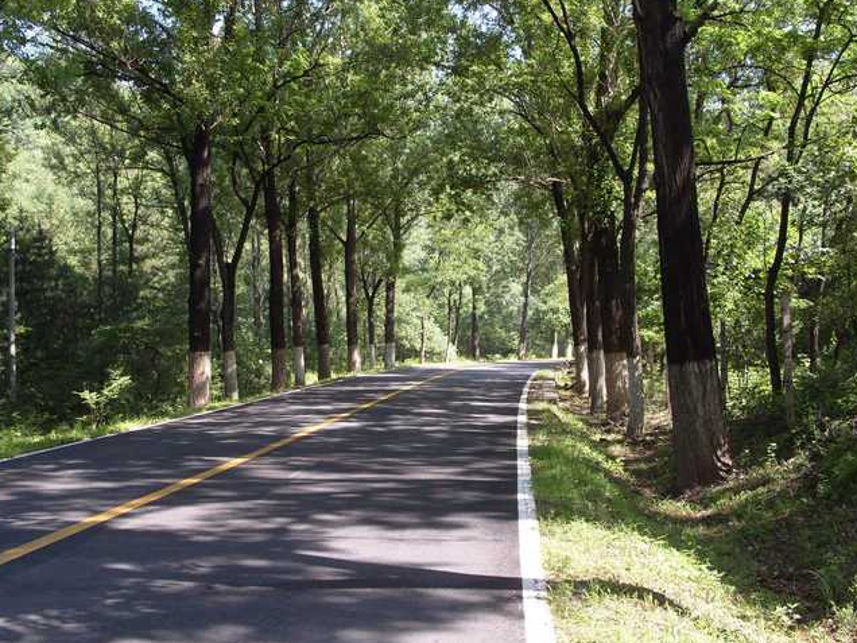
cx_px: 377
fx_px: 1089
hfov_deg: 42.9
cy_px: 301
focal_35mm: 44
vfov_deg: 32.9
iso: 80
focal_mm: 7.8
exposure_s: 1/125
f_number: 3.7
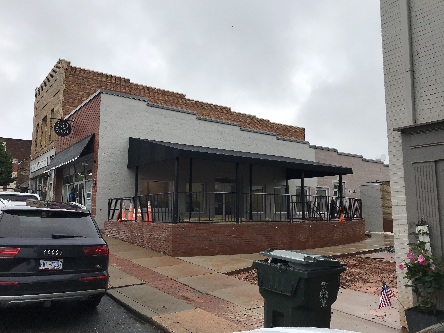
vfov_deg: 49.7
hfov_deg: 63.4
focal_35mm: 28
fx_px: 359
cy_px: 166
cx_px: 222
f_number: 1.8
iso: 20
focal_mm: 3.99
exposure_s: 1/1350
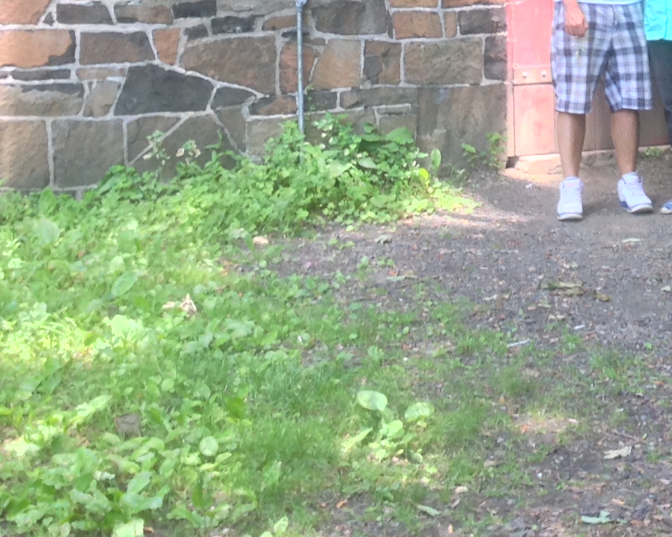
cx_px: 684
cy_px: -163
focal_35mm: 106
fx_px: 2108
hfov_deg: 17.7
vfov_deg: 14.0
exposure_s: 1/40
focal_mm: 4.12
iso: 64
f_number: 2.4
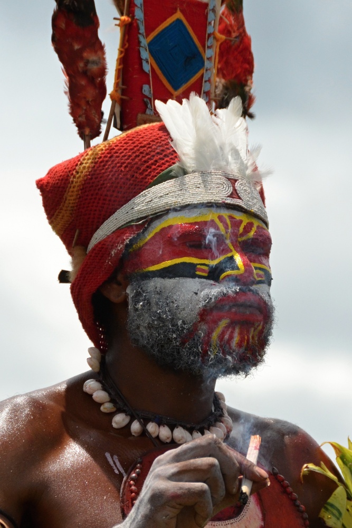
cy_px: 264
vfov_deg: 6.9
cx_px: 176
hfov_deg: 4.6
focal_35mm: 300
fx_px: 4398
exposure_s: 1/4000
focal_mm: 200
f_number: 5.6
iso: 800
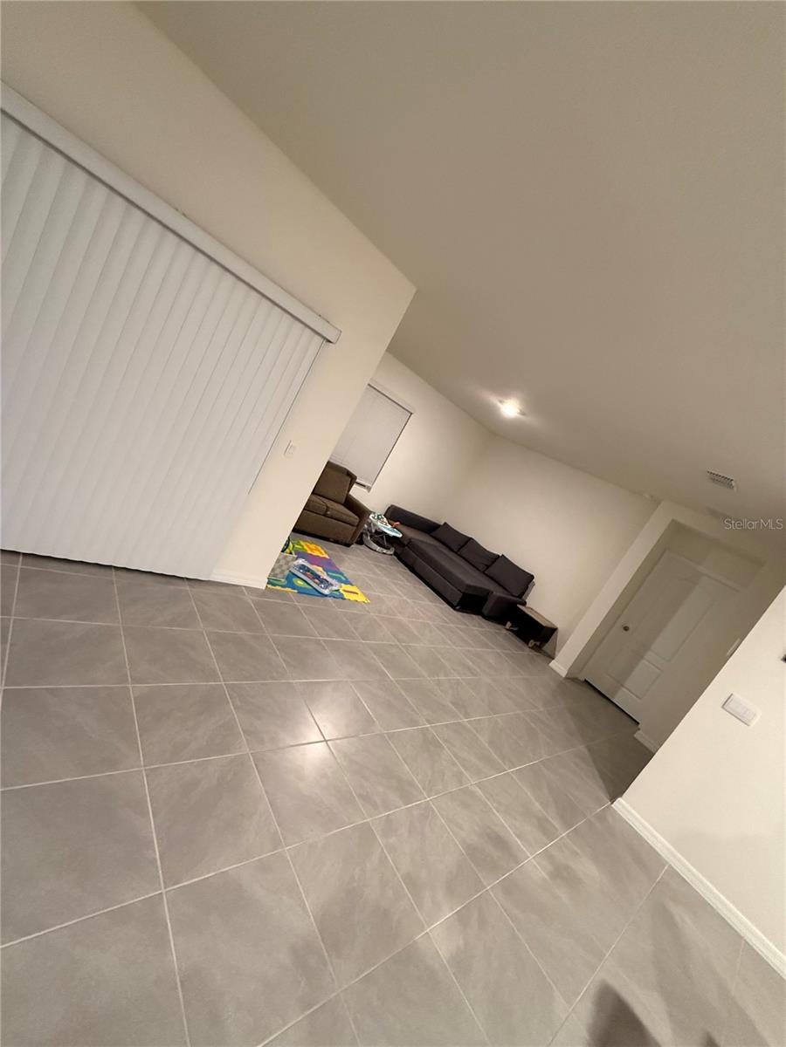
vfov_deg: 102.1
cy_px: 524
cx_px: 393
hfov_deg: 85.7
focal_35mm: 14
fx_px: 424
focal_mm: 2.22
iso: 800
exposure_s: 1/60
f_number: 2.2
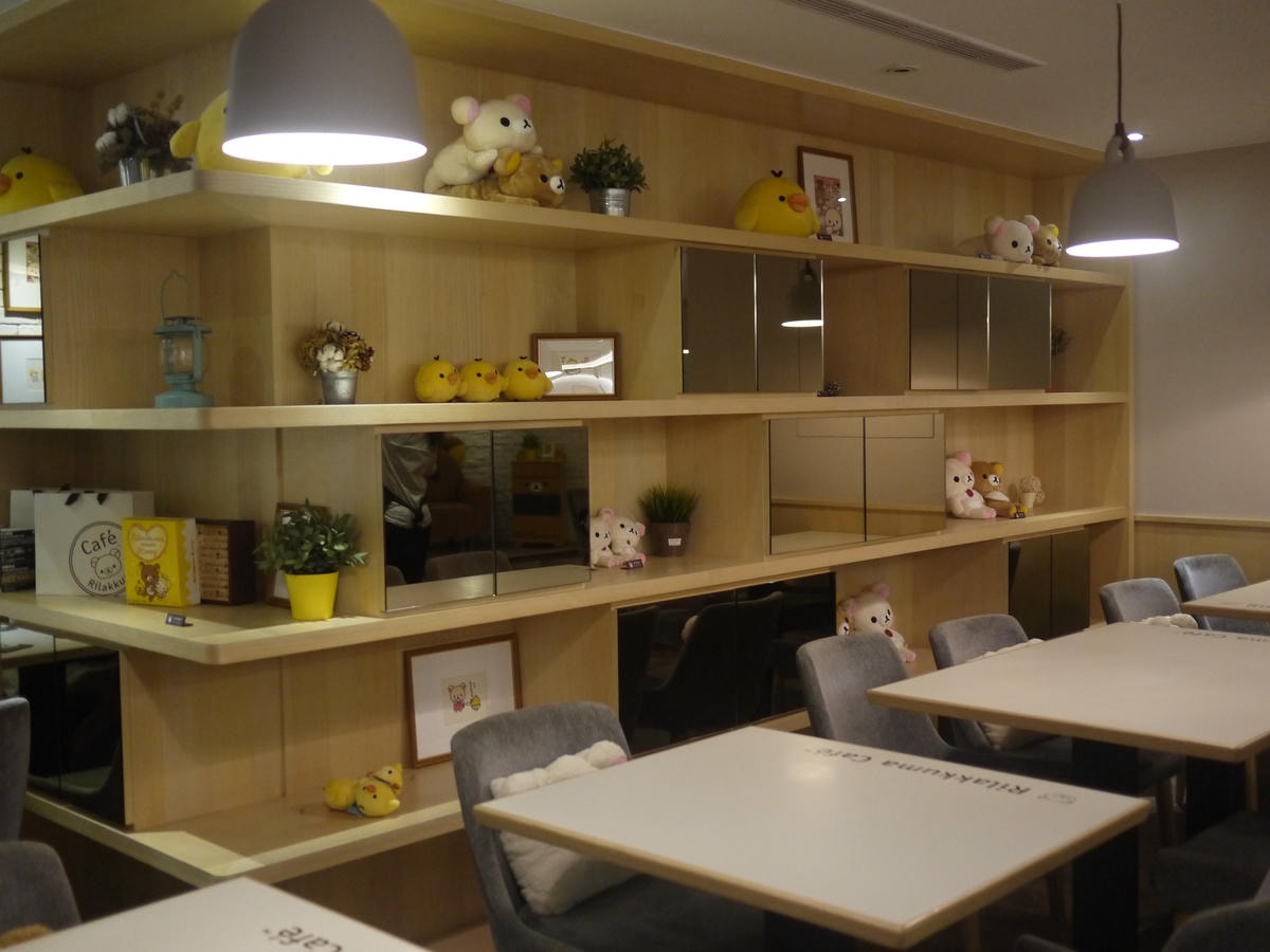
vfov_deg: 36.0
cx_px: 635
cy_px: 476
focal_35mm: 40
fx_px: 1468
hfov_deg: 46.8
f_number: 1.7
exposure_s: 1/100
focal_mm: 20
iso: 800
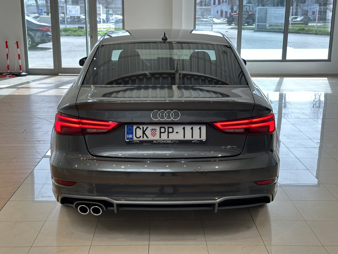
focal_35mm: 48
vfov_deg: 30.3
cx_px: 169
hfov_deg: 39.7
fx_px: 469
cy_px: 127
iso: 50
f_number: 1.78
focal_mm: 6.86
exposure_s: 1/138
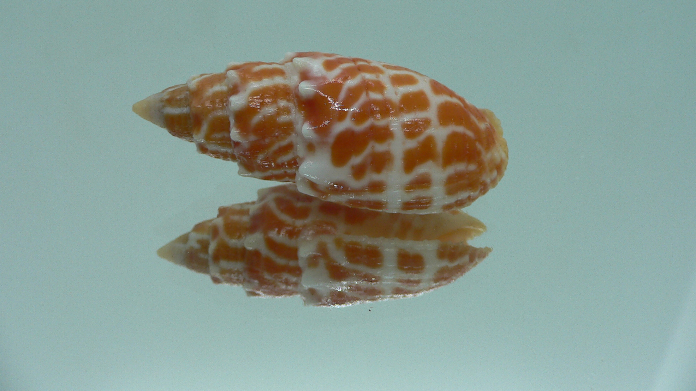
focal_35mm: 39
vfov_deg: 30.4
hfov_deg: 51.6
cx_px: 347
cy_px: 157
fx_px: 720
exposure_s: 1/60
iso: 80
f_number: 2.8
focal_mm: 4.6
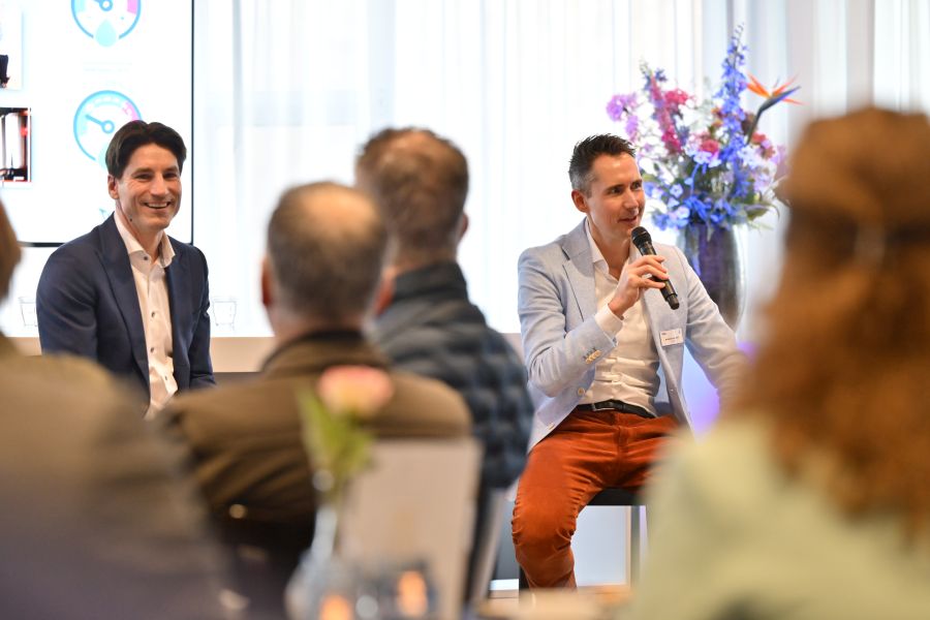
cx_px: 465
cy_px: 310
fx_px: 3875
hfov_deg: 13.7
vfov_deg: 9.1
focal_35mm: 150
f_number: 4
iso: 1600
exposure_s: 1/125
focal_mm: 150
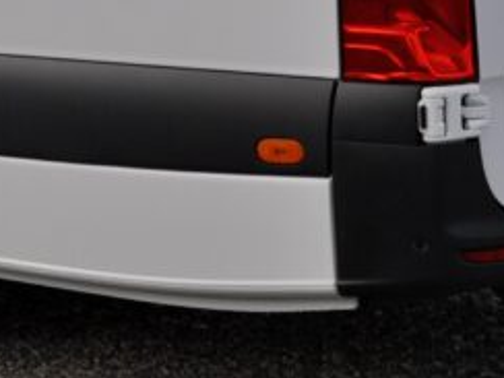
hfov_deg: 13.4
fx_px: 2111
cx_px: -48
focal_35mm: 145
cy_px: -306
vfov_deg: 9.7
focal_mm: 24
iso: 500
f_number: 8
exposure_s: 1/250
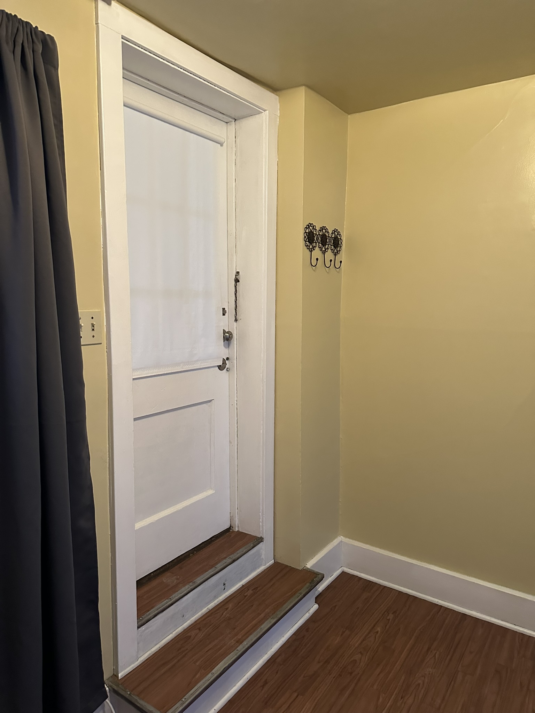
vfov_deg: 71.6
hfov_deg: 56.8
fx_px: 495
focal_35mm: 24
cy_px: 356
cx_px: 268
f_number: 1.78
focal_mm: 6.86
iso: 640
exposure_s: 1/60
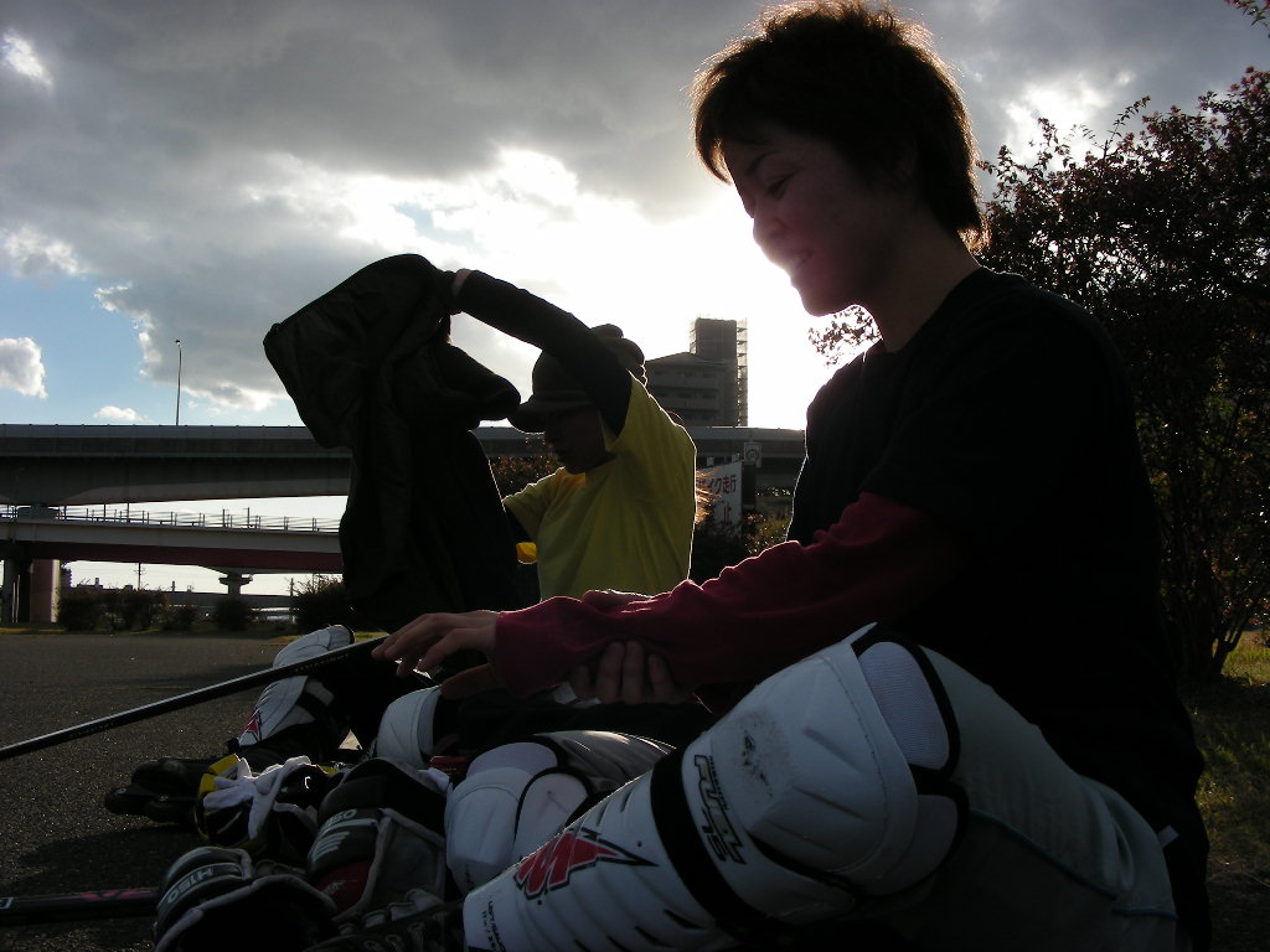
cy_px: 476
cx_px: 635
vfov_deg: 37.7
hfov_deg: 49.0
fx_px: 1394
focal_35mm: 38
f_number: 4
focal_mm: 6.3
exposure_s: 1/630
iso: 50
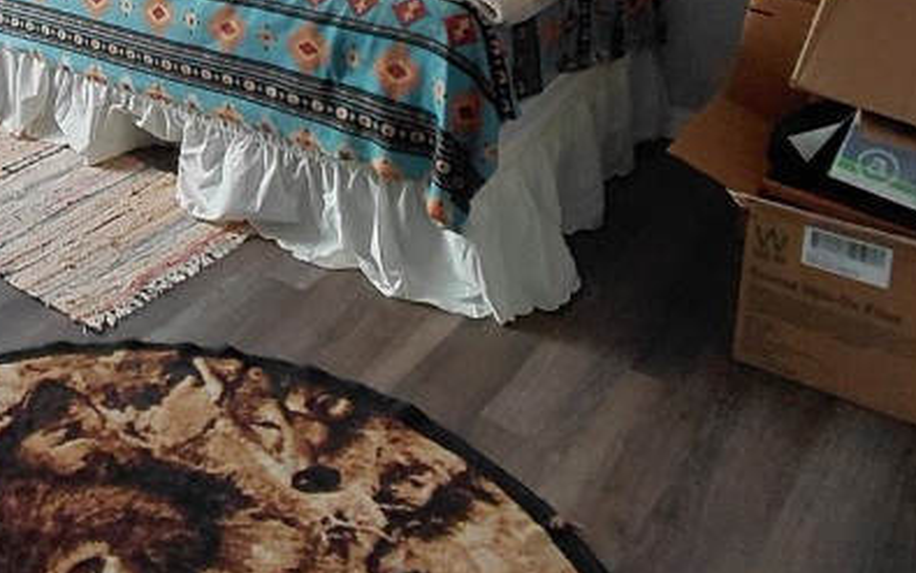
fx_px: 1099
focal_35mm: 44
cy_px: -72
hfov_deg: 40.6
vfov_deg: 26.7
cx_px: 39
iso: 50
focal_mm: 1.64
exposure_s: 1/60
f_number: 2.2
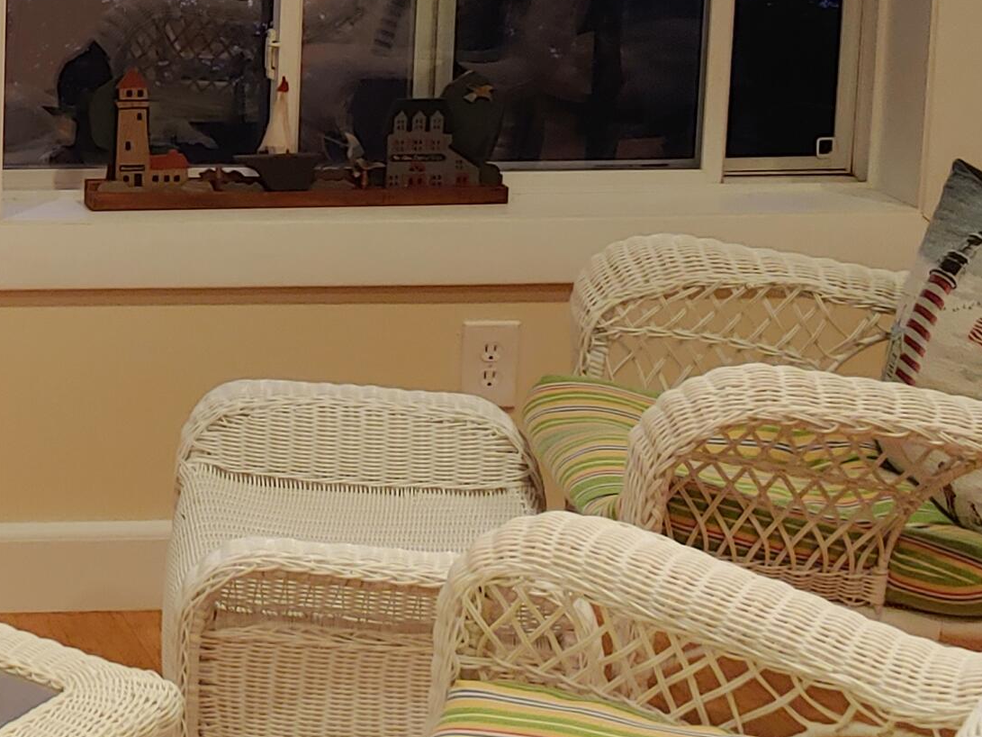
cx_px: -269
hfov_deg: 20.5
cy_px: -110
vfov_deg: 16.2
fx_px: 2496
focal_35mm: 88
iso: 200
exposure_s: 1/40
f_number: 1.5
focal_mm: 4.23
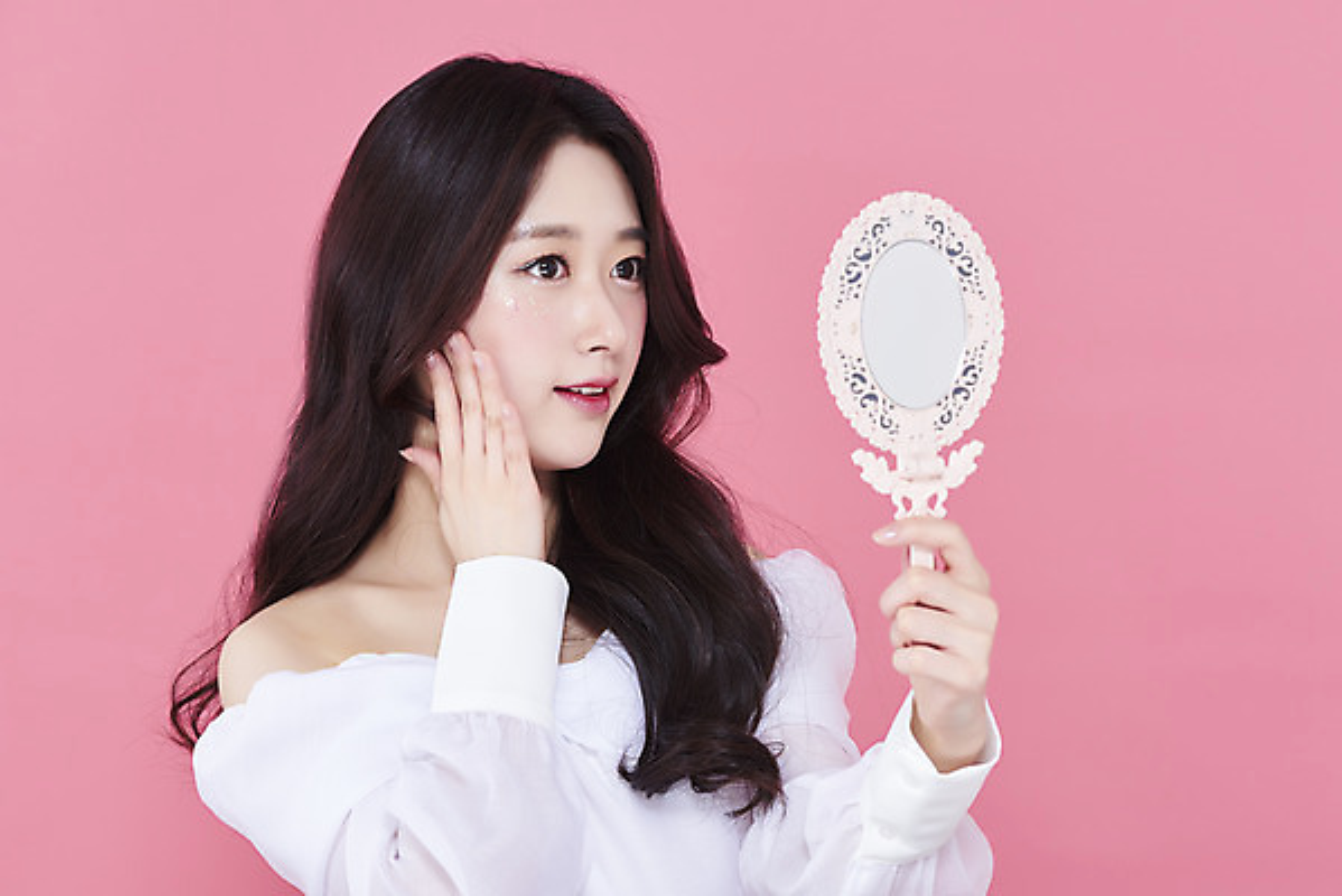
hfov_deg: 19.4
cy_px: 448
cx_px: 671
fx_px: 3916
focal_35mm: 105
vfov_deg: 13.1
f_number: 11
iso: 64
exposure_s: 1/125
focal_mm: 105
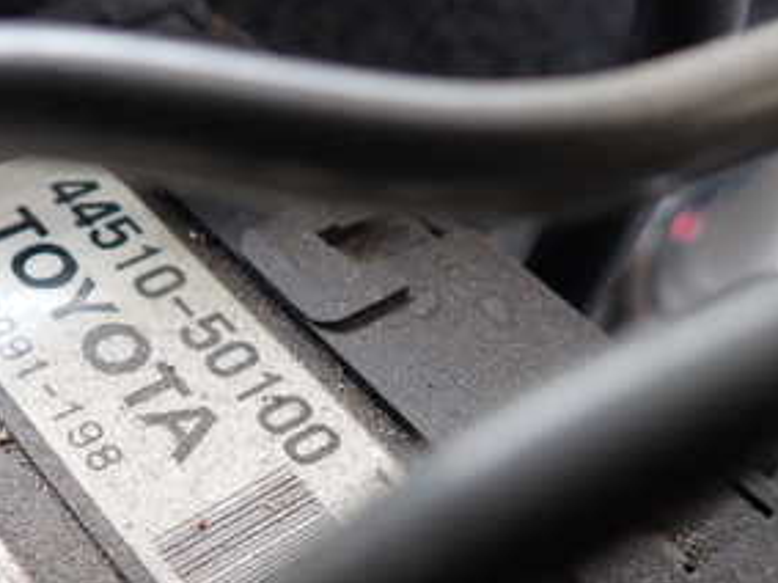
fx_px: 1191
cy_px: 368
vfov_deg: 27.4
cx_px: 201
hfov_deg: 35.4
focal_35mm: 53
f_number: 2
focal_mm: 4.5
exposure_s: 1/60
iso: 100
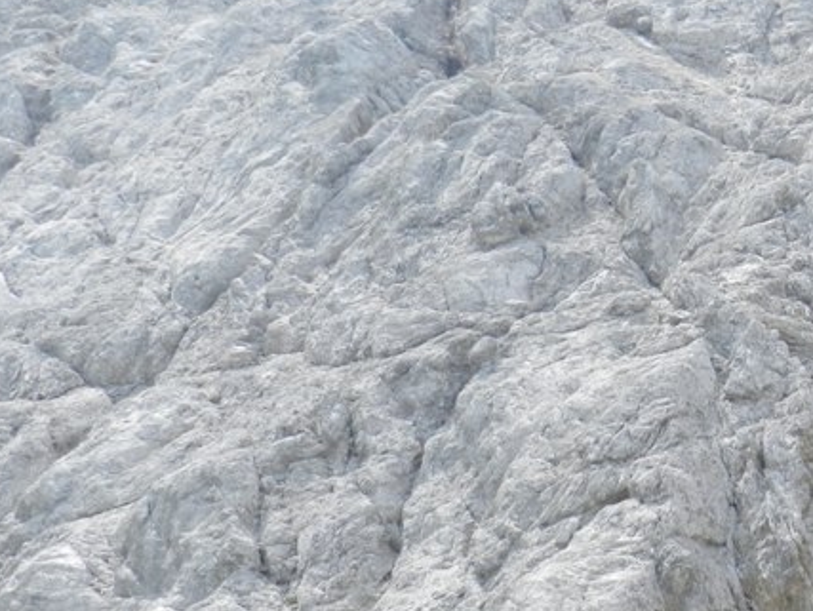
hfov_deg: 15.0
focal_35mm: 127
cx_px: 954
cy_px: 280
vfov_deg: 11.7
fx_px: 2985
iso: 160
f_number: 4.4
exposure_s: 1/640
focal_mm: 9.4
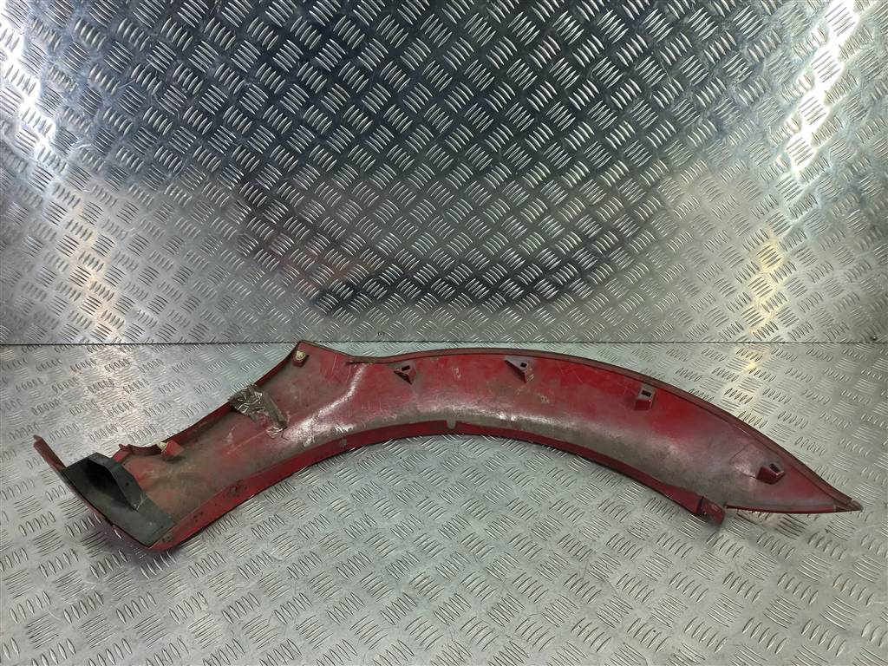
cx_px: 444
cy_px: 333
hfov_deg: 69.4
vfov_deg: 54.9
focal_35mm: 25
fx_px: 641
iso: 50
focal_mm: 4.6
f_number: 1.8
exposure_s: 1/50
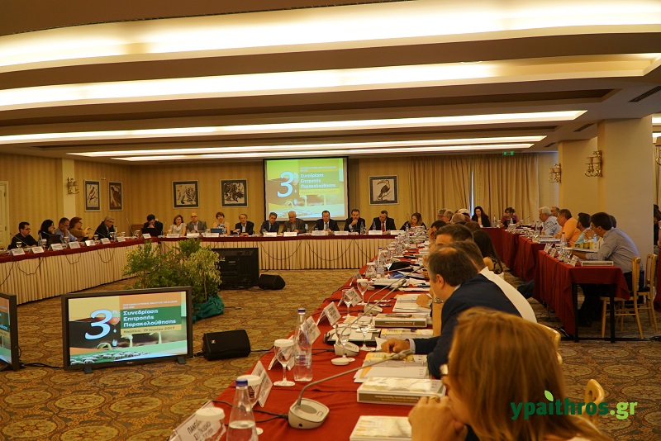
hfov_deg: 57.2
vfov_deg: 40.0
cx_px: 330
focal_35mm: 33
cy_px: 220
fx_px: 606
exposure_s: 1/60
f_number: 4
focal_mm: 22
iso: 320
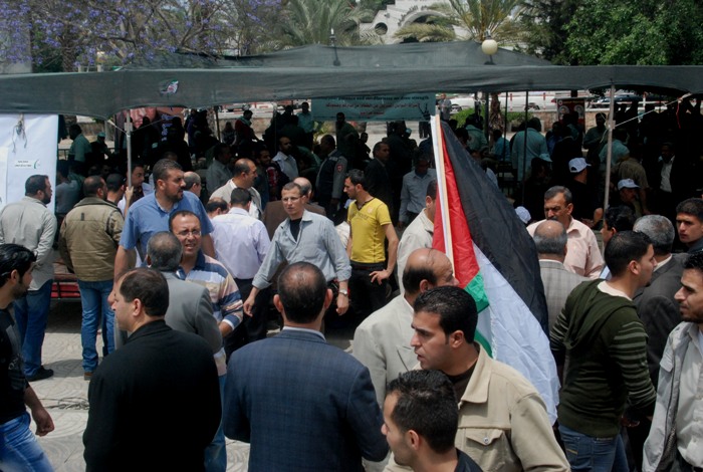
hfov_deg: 41.0
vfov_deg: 28.2
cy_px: 236
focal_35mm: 48
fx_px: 939
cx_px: 352
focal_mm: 32
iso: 1000
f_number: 13
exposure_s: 1/640
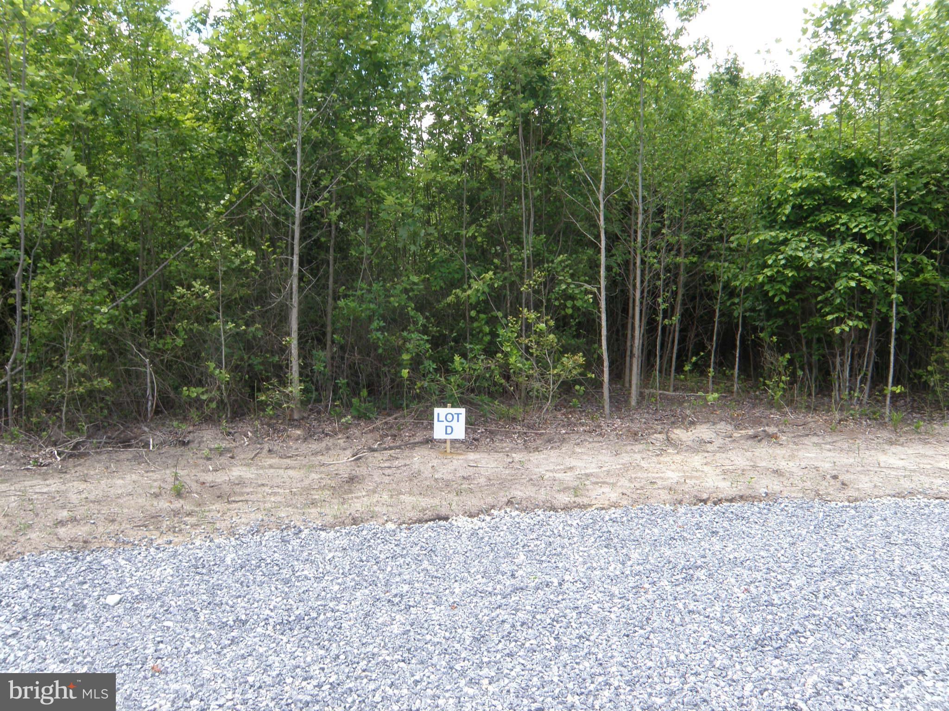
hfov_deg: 67.3
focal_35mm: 26
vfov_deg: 53.1
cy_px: 356
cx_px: 474
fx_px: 713
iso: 64
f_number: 5.6
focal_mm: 4.6
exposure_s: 1/80
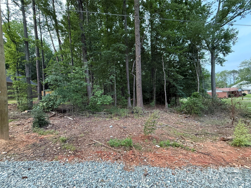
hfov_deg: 102.1
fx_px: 102
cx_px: 126
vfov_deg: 85.7
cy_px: 94
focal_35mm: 14
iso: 320
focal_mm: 2.22
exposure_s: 1/62
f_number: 2.2
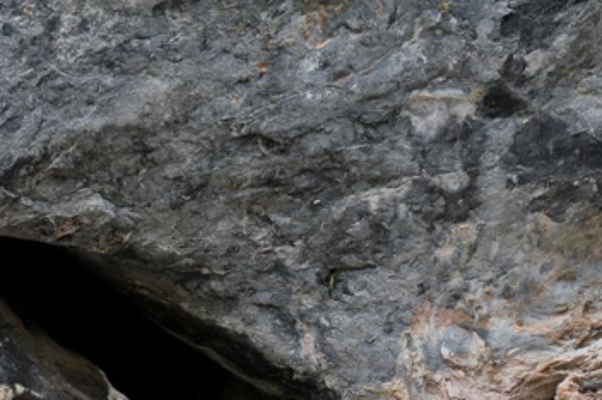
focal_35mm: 64
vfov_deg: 20.9
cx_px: 280
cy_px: 338
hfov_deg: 31.5
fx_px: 1067
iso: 320
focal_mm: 25
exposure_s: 1/100
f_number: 4.5
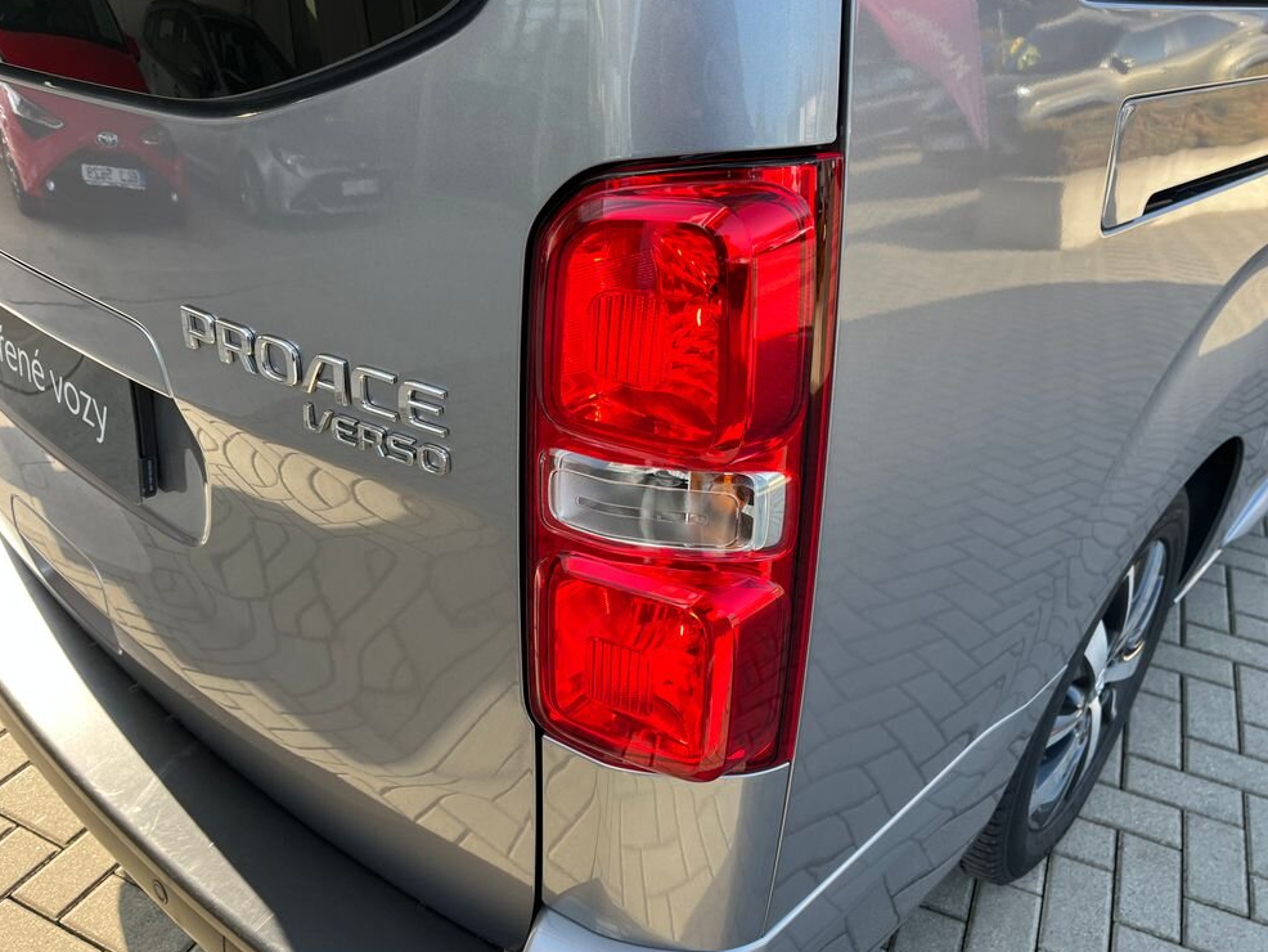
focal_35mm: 27
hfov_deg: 65.3
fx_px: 989
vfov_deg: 51.4
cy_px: 485
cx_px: 652
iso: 50
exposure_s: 1/345
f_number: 1.6
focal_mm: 5.1
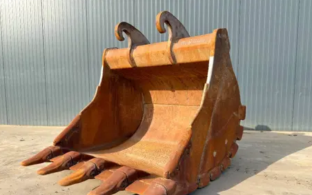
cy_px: 116
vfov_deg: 45.8
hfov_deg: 68.3
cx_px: 150
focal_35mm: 27
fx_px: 230
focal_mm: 6.76
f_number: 1.78
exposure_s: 1/881
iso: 64
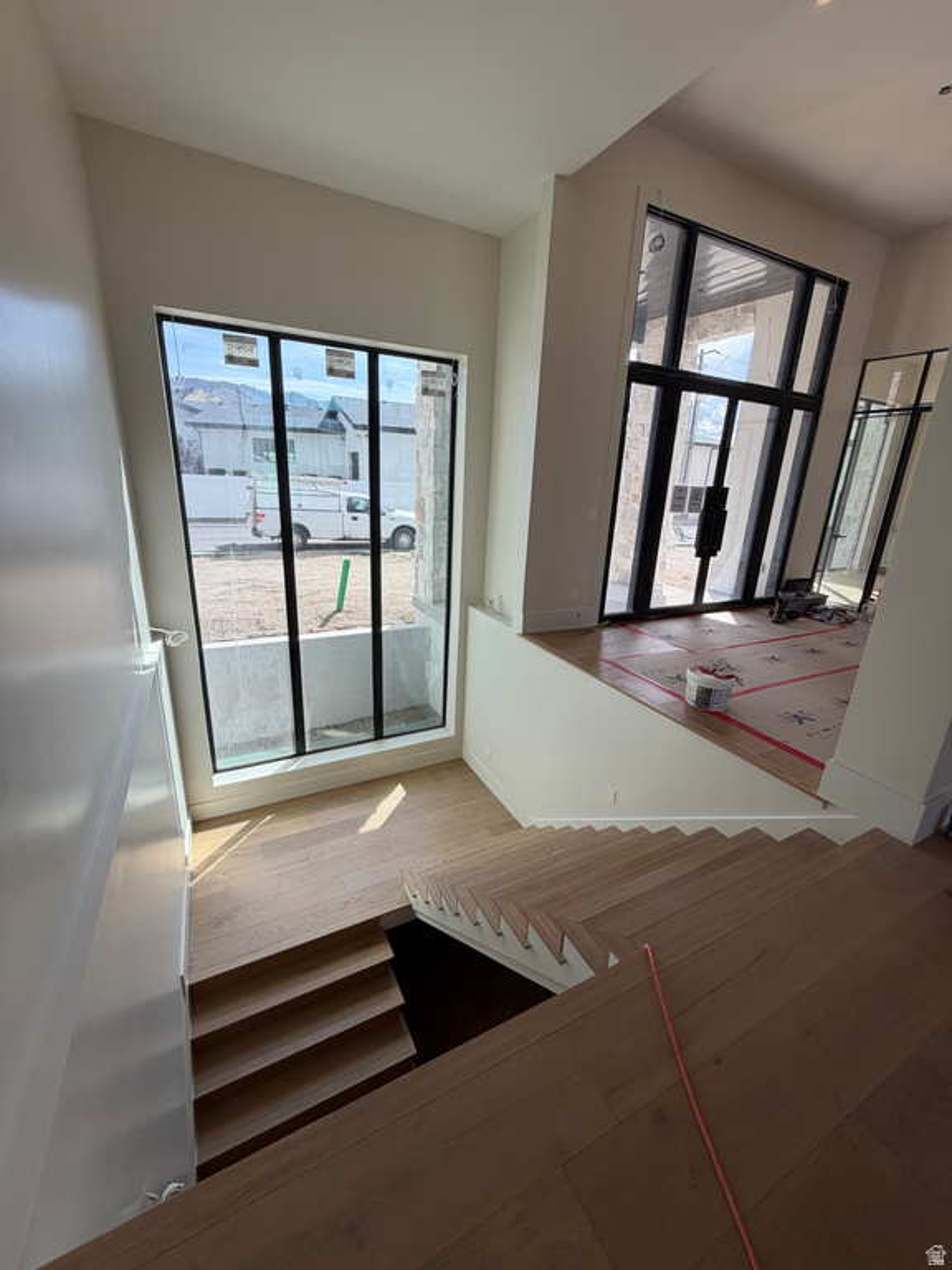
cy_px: 635
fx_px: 513
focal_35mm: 14
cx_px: 476
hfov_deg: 85.7
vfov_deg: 102.1
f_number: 2.2
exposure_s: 1/502
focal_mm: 2.22
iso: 64
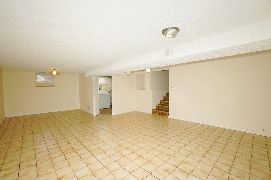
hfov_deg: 100.4
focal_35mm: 15
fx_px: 113
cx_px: 136
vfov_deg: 77.3
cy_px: 90
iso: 320
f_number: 8
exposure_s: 1/30
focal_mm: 10
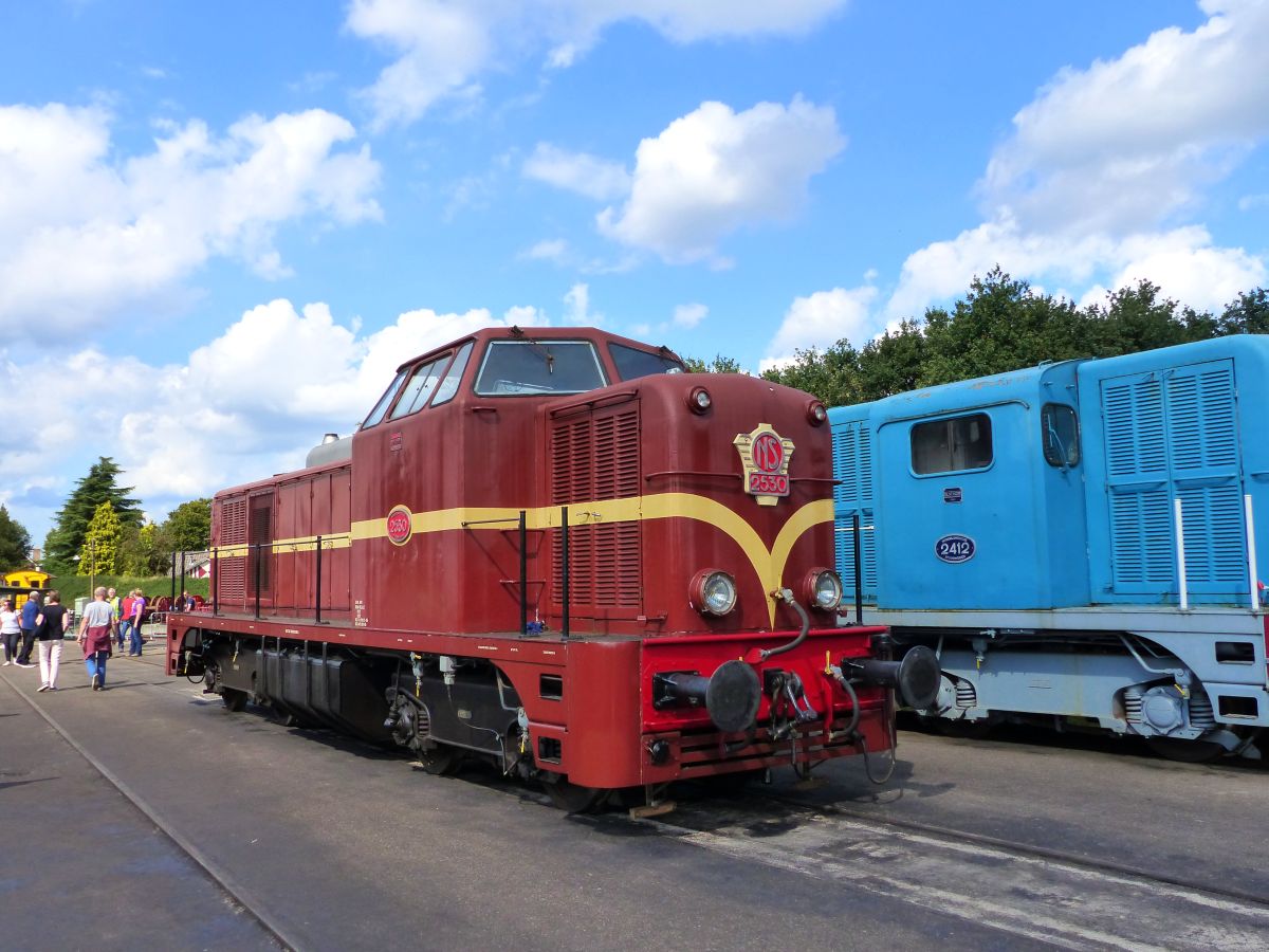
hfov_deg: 60.0
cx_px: 634
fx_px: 1100
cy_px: 476
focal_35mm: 30
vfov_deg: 46.8
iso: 250
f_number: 4
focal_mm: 5.4
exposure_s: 1/800
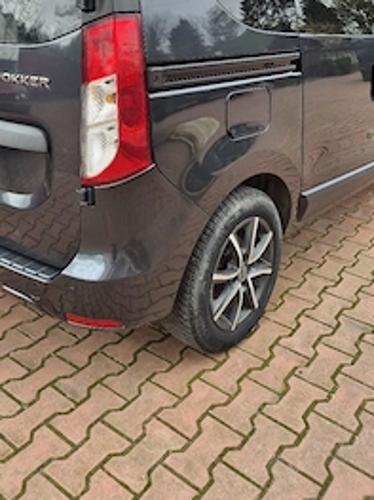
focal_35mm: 35
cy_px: 133
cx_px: 158
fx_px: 505
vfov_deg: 50.7
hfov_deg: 40.6
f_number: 1.8
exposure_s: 1/769
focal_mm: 5.4
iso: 25
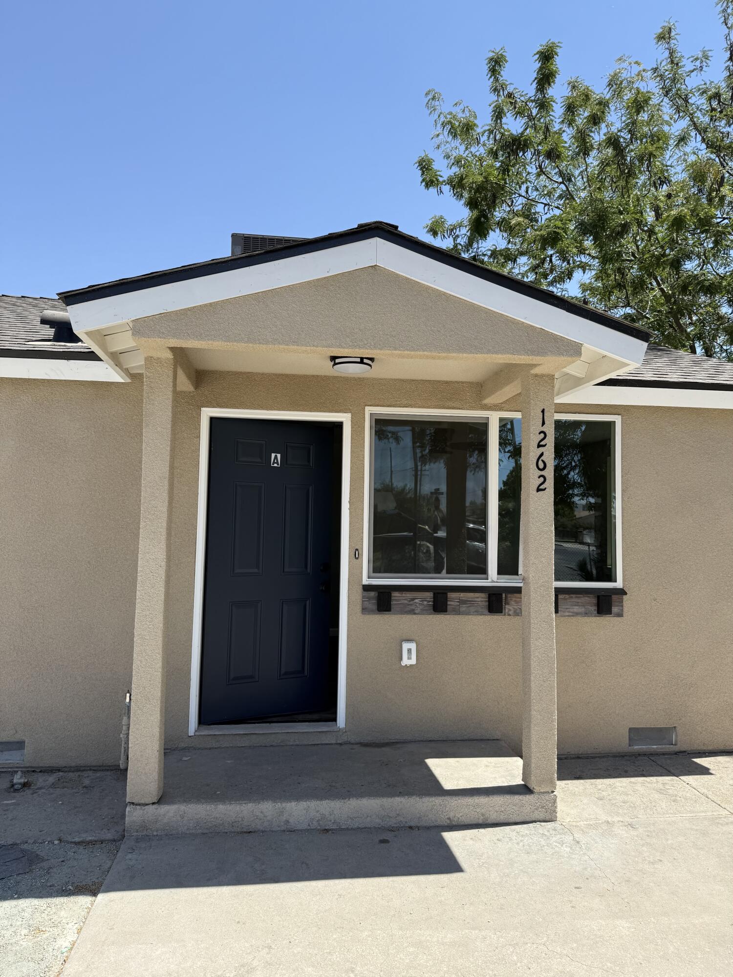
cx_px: 366
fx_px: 678
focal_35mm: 24
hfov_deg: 56.8
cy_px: 488
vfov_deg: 71.6
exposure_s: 1/3021
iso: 80
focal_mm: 6.76
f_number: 1.78
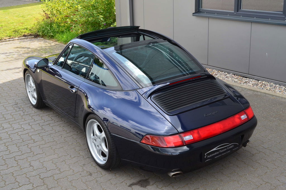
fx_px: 381
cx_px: 143
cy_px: 95
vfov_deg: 27.9
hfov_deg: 41.2
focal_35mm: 48
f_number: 10
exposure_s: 1/60
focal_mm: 32
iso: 280
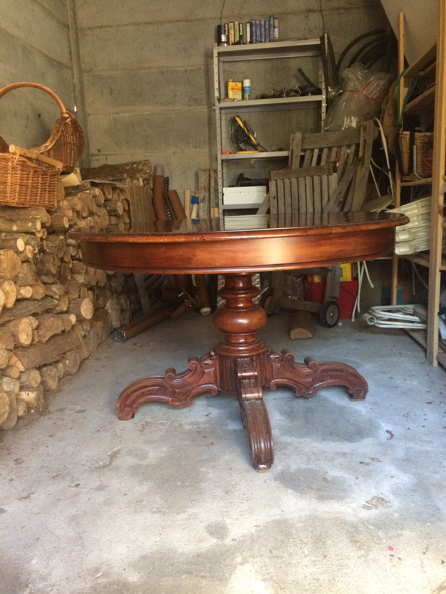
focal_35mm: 29
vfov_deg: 61.7
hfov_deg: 48.2
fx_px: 498
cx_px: 223
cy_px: 297
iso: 200
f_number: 2.2
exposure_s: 1/33
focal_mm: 4.15
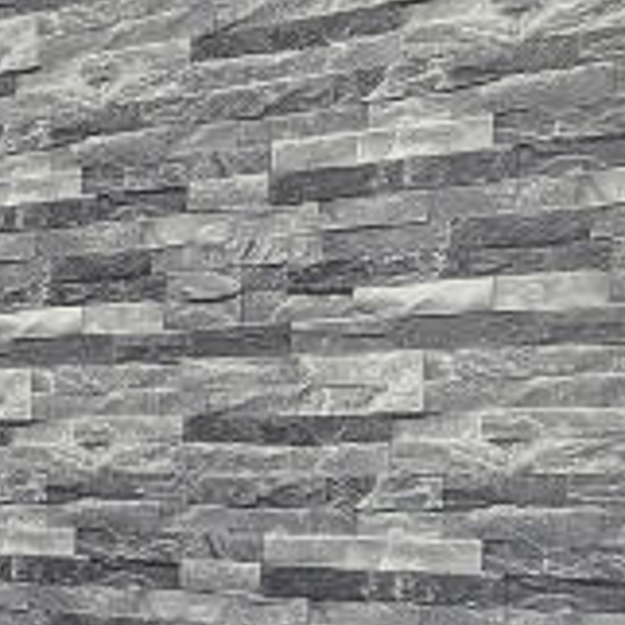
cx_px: -575
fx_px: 1491
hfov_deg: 17.7
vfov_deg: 23.1
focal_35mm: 73
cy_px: 555
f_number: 2.2
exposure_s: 1/50
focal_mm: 2.2
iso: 160
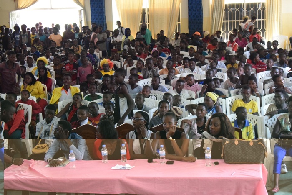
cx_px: 146
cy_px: 98
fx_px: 669
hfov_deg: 24.6
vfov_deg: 16.5
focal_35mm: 82
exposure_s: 1/60
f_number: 5.6
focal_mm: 55
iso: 3600
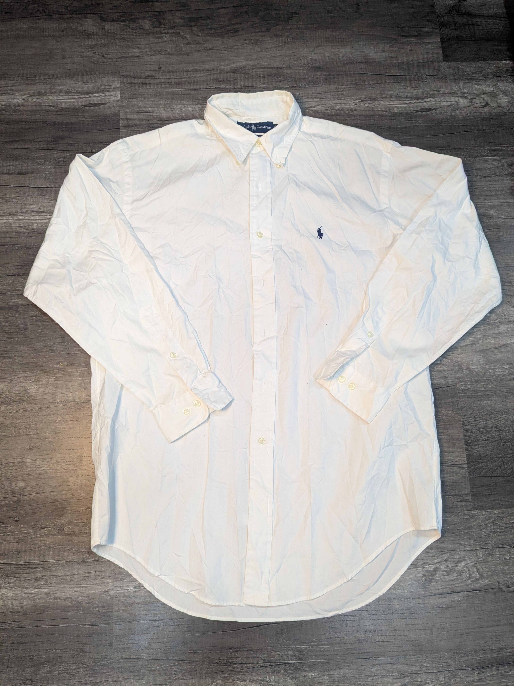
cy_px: 343
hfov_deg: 51.4
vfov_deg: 65.3
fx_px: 535
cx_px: 257
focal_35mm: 27
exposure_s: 1/99.9
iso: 129
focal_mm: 4.38
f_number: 1.73
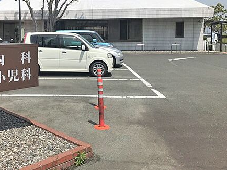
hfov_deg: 45.7
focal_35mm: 40
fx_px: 262
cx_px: 67
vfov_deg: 35.6
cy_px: 54
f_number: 1.8
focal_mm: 3.99
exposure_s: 1/3690
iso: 20
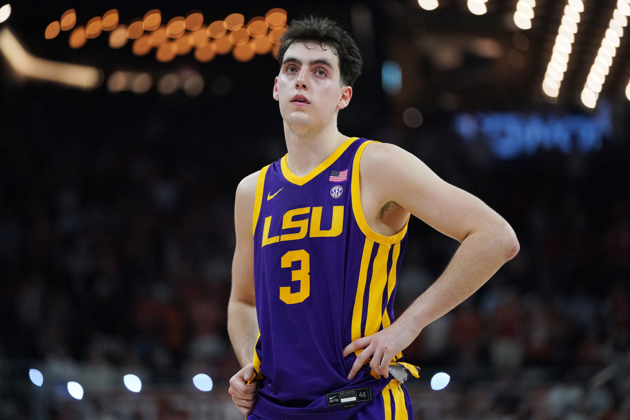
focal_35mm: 162
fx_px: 2835
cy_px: 210
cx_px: 315
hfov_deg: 12.7
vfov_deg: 8.5
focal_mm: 162
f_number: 2.8
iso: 5000
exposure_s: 1/1250
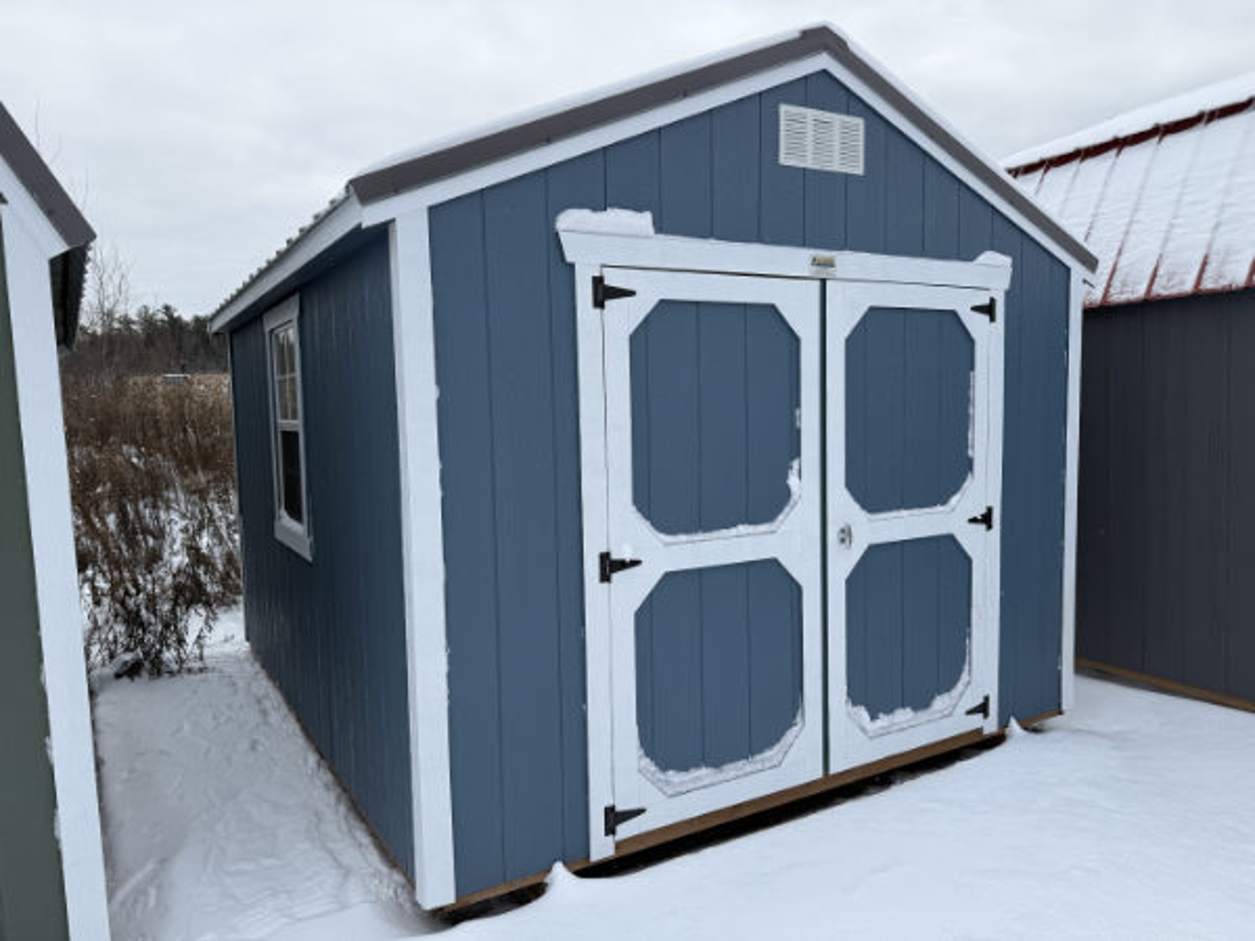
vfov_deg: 56.8
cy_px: 470
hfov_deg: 71.6
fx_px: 870
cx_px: 628
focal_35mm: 24
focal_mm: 6.8
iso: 80
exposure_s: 1/2801
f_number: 1.8
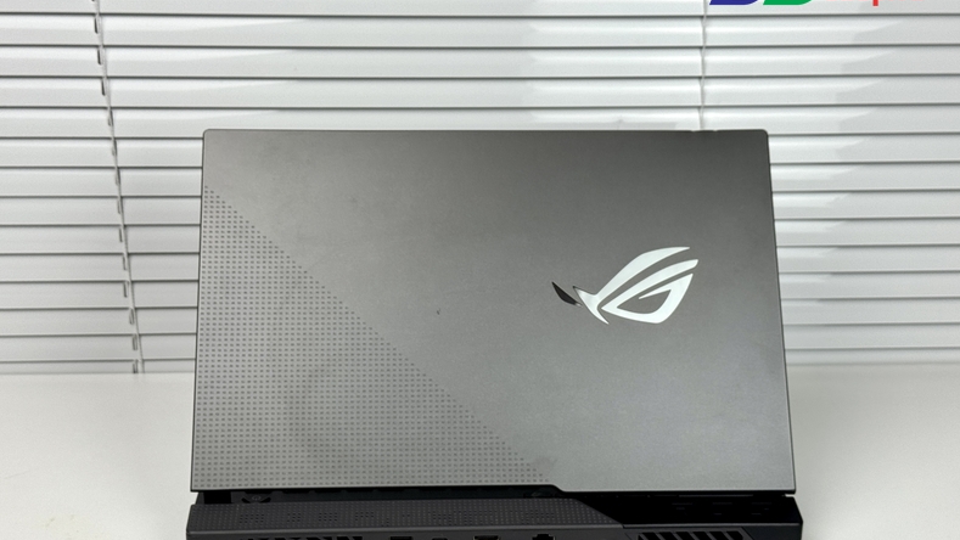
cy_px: 306
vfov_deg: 22.6
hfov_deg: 39.2
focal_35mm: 53
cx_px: 477
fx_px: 1349
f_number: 1.78
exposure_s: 1/390
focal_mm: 6.76
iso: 64
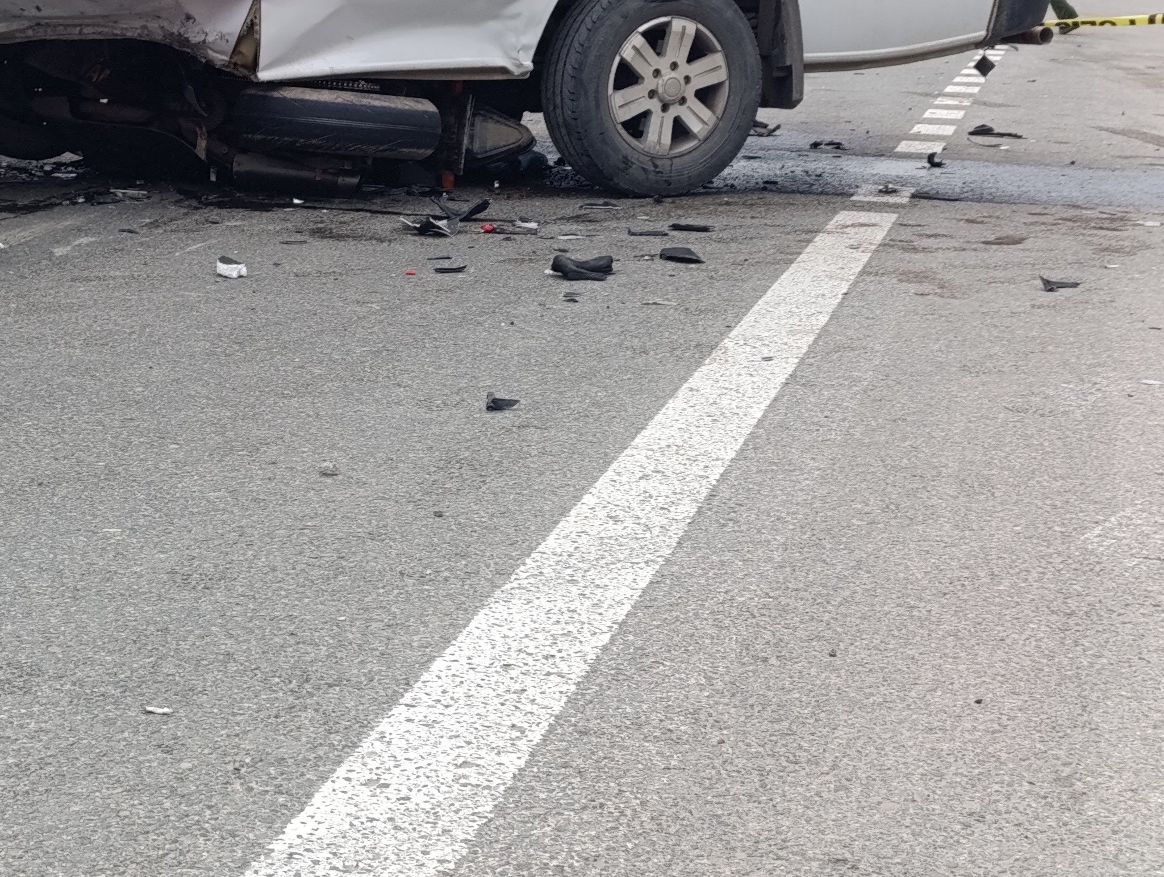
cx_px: 285
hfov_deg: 26.6
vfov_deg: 20.5
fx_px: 2425
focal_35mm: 72
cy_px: 403
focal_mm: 6.14
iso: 80
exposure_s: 1/99.9
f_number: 1.6
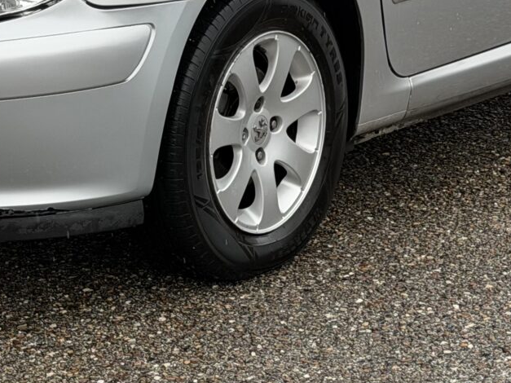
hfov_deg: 13.4
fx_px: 2170
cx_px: 170
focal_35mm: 147
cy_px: -171
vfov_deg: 9.8
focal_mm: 6.76
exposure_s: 1/210
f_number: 1.78
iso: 64
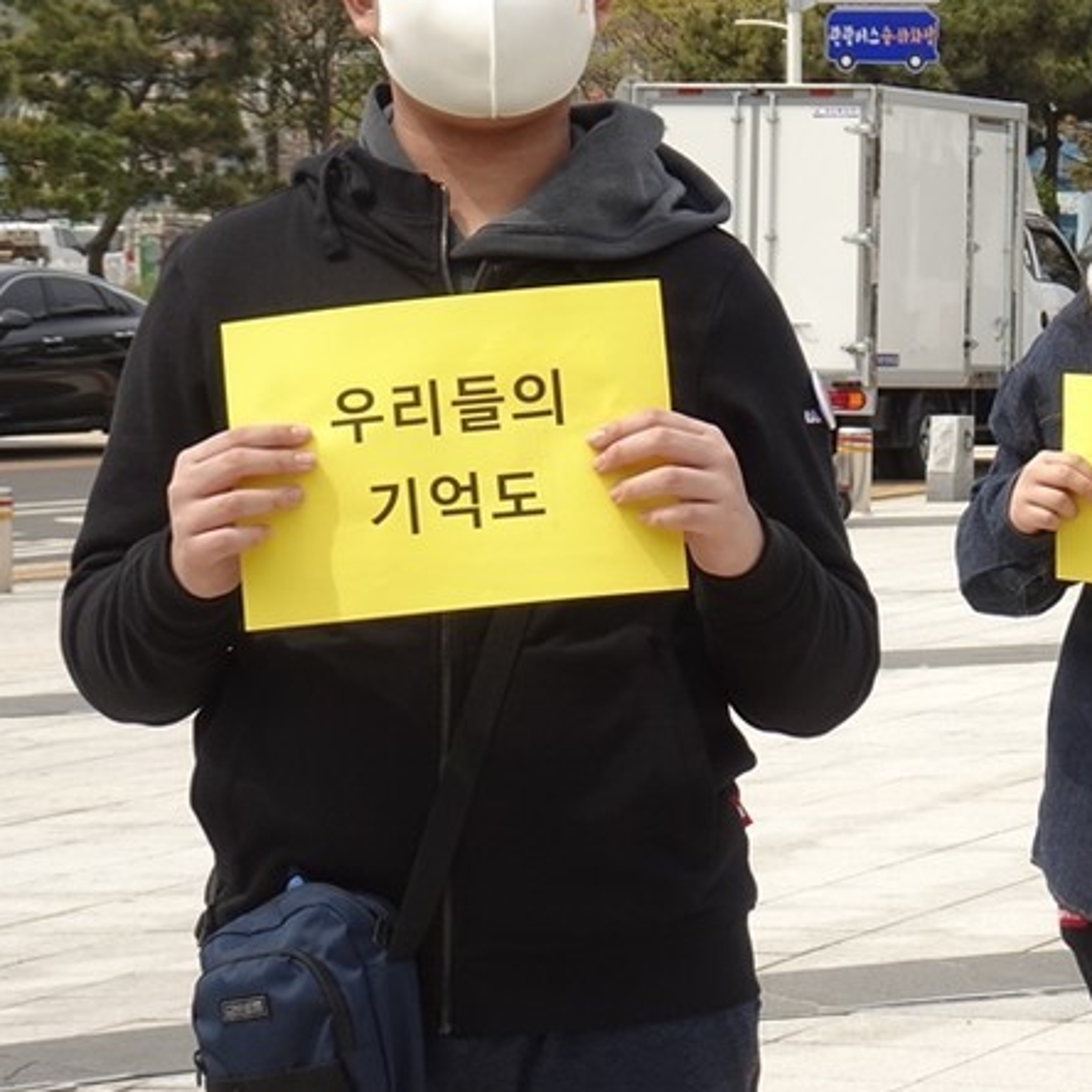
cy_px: 472
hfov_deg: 11.6
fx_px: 5318
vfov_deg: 11.7
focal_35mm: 149
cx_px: 1156
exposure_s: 1/320
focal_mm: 12.28
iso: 80
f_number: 5
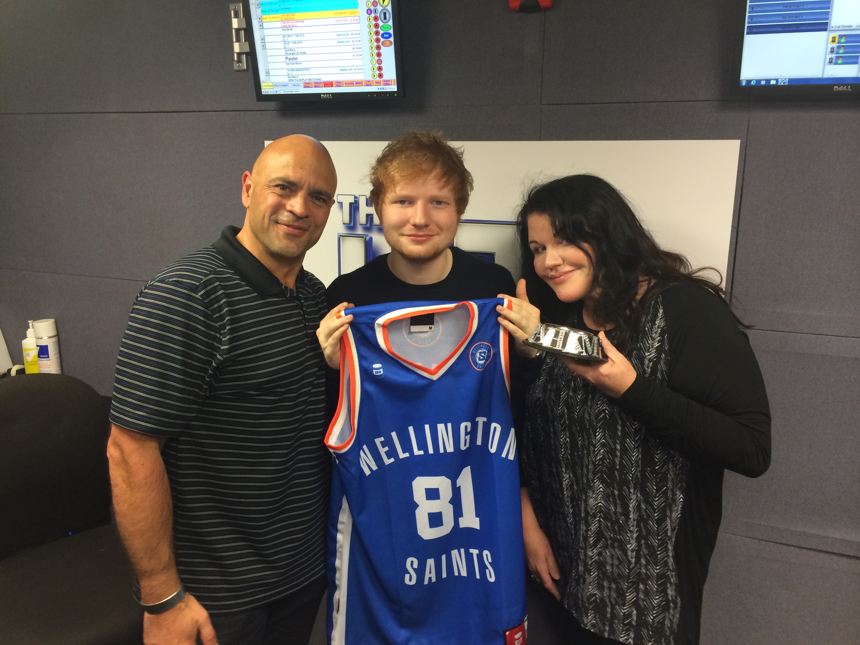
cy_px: 322
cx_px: 430
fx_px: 745
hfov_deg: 60.0
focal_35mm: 30
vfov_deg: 46.8
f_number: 2.2
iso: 125
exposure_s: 1/33
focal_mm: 4.12
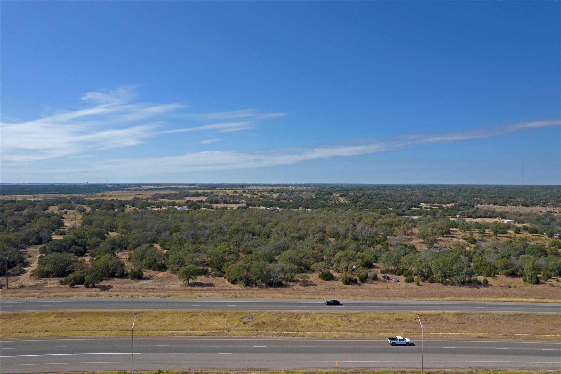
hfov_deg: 78.6
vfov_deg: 57.2
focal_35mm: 22
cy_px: 187
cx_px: 280
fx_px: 343
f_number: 2.8
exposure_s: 1/4000
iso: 110
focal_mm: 8.38
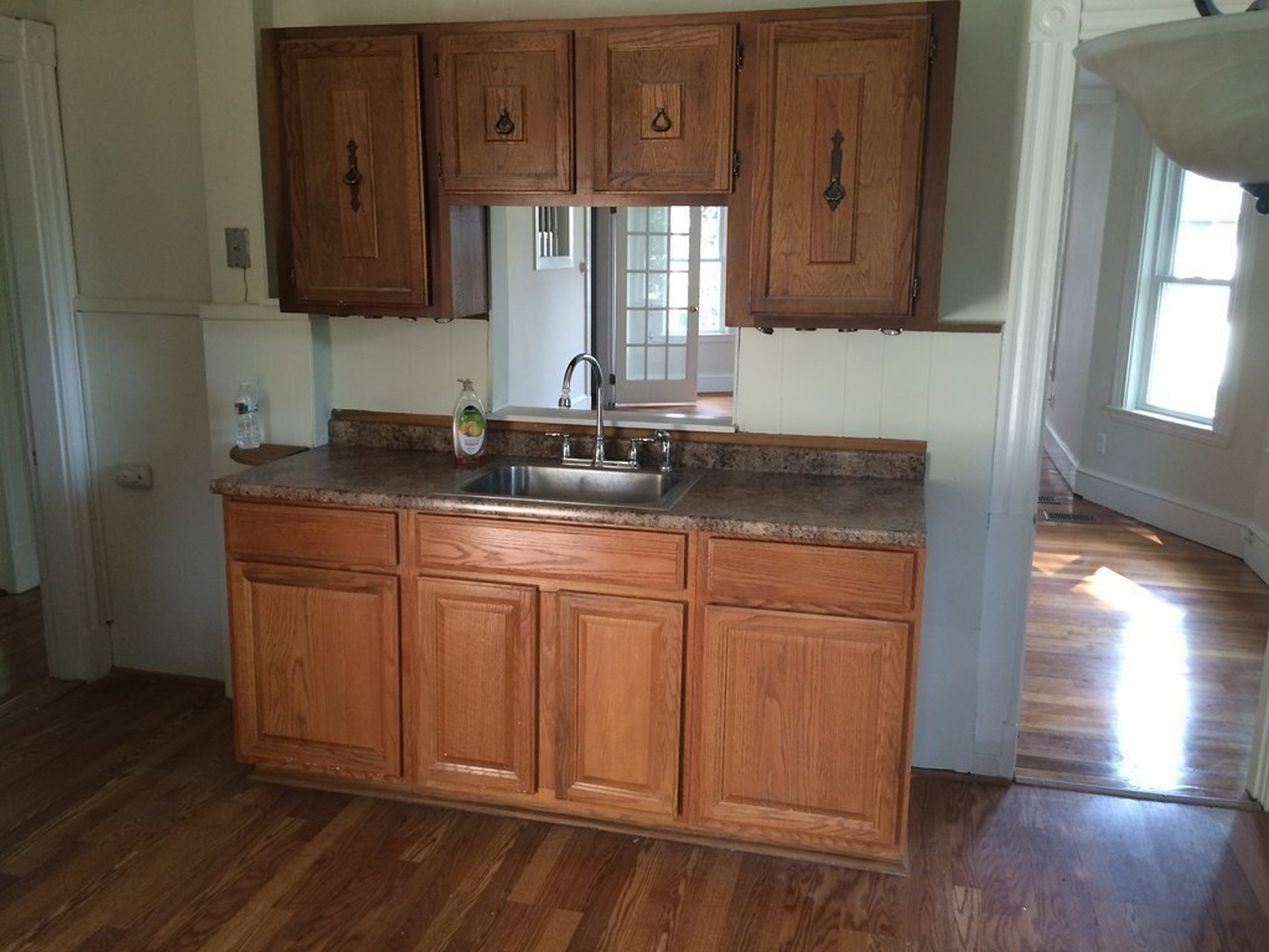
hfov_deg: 61.7
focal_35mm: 29
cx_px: 634
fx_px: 1063
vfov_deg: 48.2
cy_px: 476
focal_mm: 4.15
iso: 100
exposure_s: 1/30
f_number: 2.2
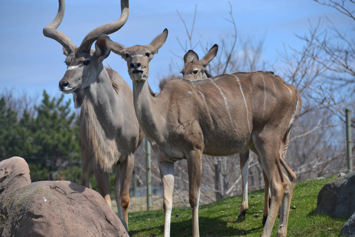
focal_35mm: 218
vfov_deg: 6.3
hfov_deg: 9.5
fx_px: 2145
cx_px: 178
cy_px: 118
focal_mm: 145
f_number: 6.3
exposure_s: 1/1600
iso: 400
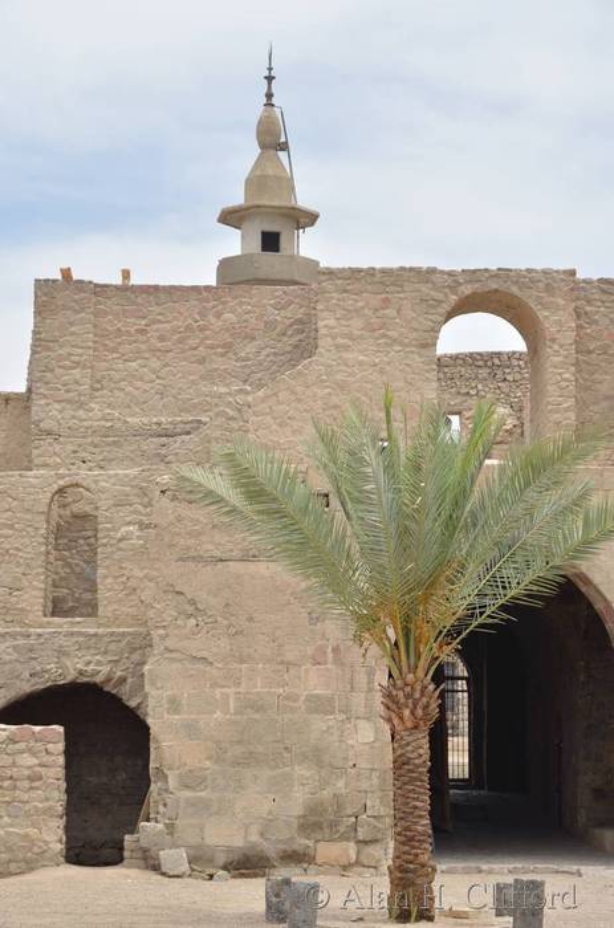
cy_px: 464
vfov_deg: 27.1
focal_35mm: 75
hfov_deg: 18.1
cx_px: 307
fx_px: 1929
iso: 100
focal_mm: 50
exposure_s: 1/250
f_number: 8
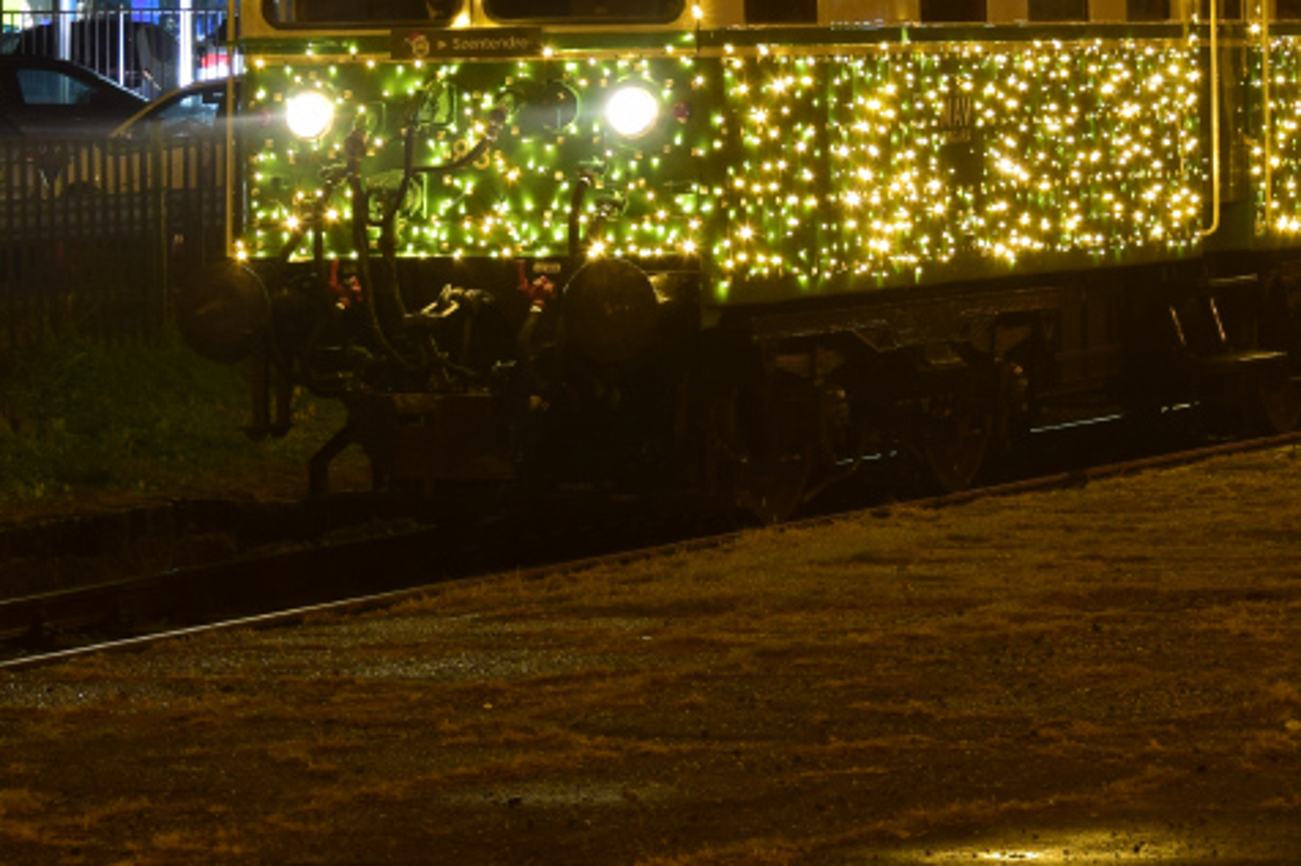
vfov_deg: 6.6
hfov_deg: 10.0
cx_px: 1082
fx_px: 7405
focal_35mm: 205
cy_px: -247
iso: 200
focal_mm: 50
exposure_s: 1.6
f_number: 6.3
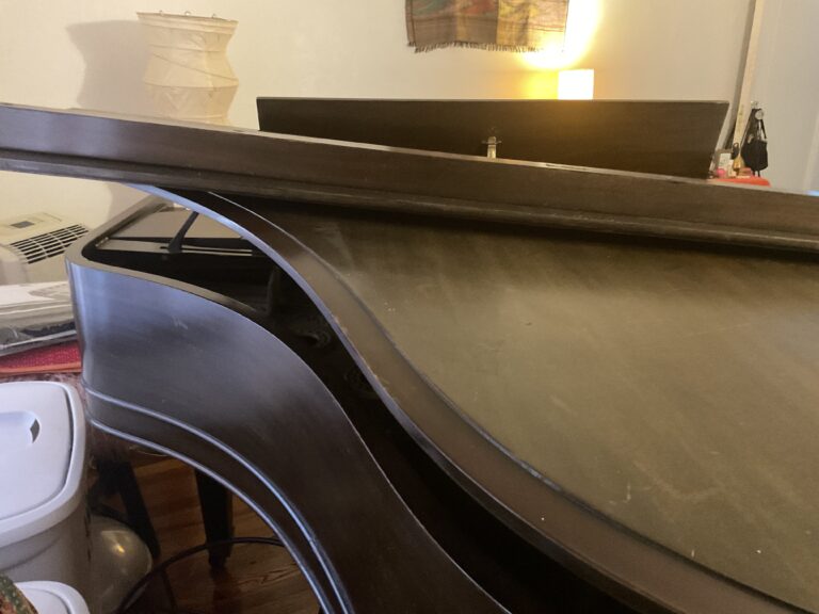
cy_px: 307
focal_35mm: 29
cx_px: 410
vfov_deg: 48.2
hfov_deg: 61.7
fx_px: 686
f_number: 1.8
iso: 500
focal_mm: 3
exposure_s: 1/20
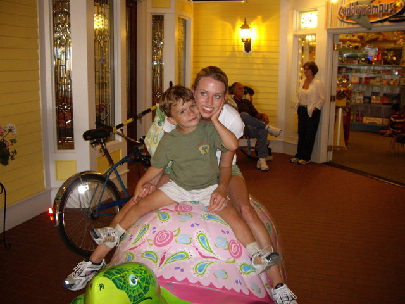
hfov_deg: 49.0
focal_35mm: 38
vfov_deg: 37.7
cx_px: 202
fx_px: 445
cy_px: 152
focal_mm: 6.2
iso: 200
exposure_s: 1/40
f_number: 2.7
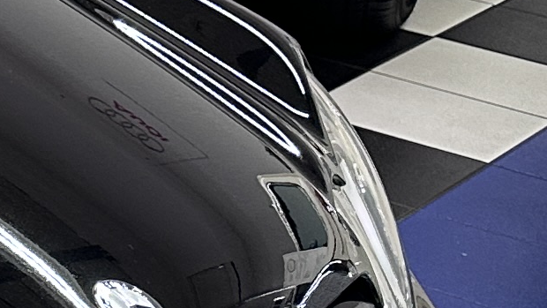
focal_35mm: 170
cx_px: -1048
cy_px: 334
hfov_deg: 9.9
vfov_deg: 7.1
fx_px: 2466
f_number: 1.78
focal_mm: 6.86
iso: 125
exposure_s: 1/60
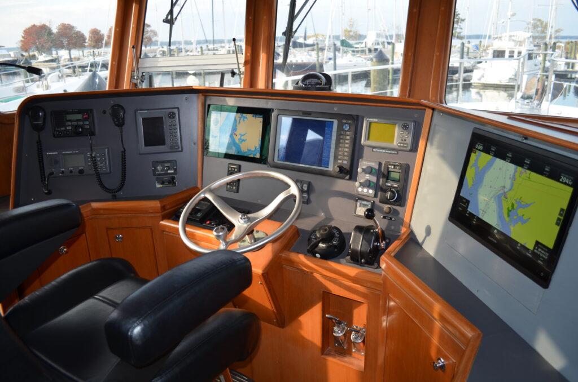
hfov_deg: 67.5
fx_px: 433
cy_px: 191
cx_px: 289
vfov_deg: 47.7
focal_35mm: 27
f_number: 3.5
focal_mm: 18
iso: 160
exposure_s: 1/200
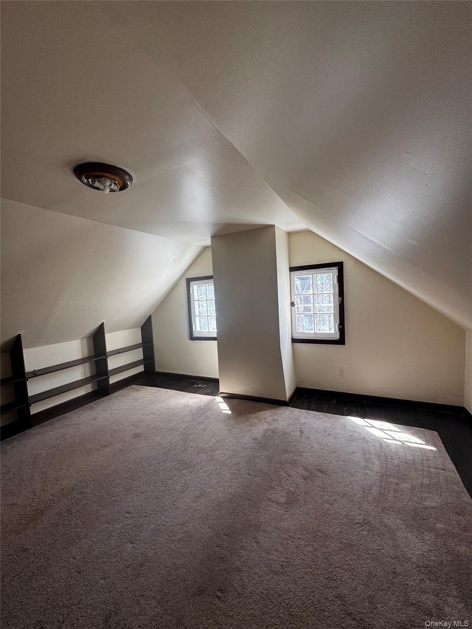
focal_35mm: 14
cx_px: 236
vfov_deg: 102.1
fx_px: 255
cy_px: 314
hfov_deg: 85.7
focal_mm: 2.22
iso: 125
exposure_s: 1/120
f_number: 2.2
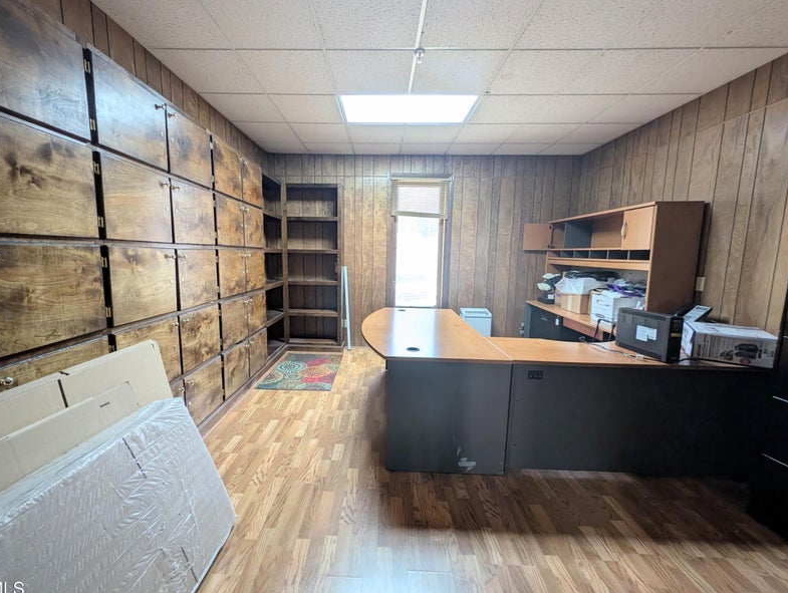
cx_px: 372
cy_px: 297
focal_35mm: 13
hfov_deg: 106.0
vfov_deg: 90.1
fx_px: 296
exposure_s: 1/24
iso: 161
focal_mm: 2.23
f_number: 1.95
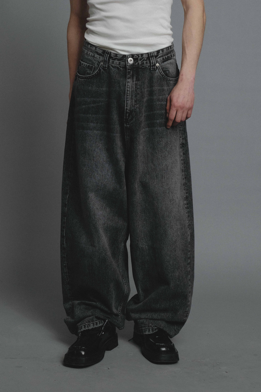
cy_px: 196
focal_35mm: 60
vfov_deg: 33.4
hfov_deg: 22.6
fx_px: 652
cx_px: 130
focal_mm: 40.1
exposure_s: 1/250
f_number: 4.5
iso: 800
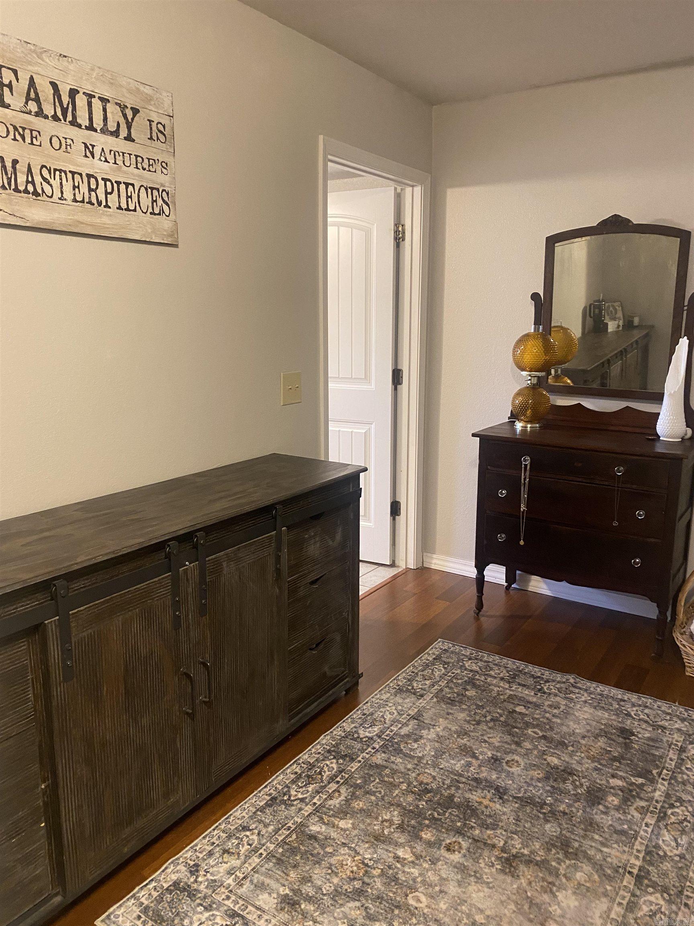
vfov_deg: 67.3
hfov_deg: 53.1
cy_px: 463
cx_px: 347
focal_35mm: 26
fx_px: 695
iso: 320
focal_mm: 4.25
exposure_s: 1/40
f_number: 1.8
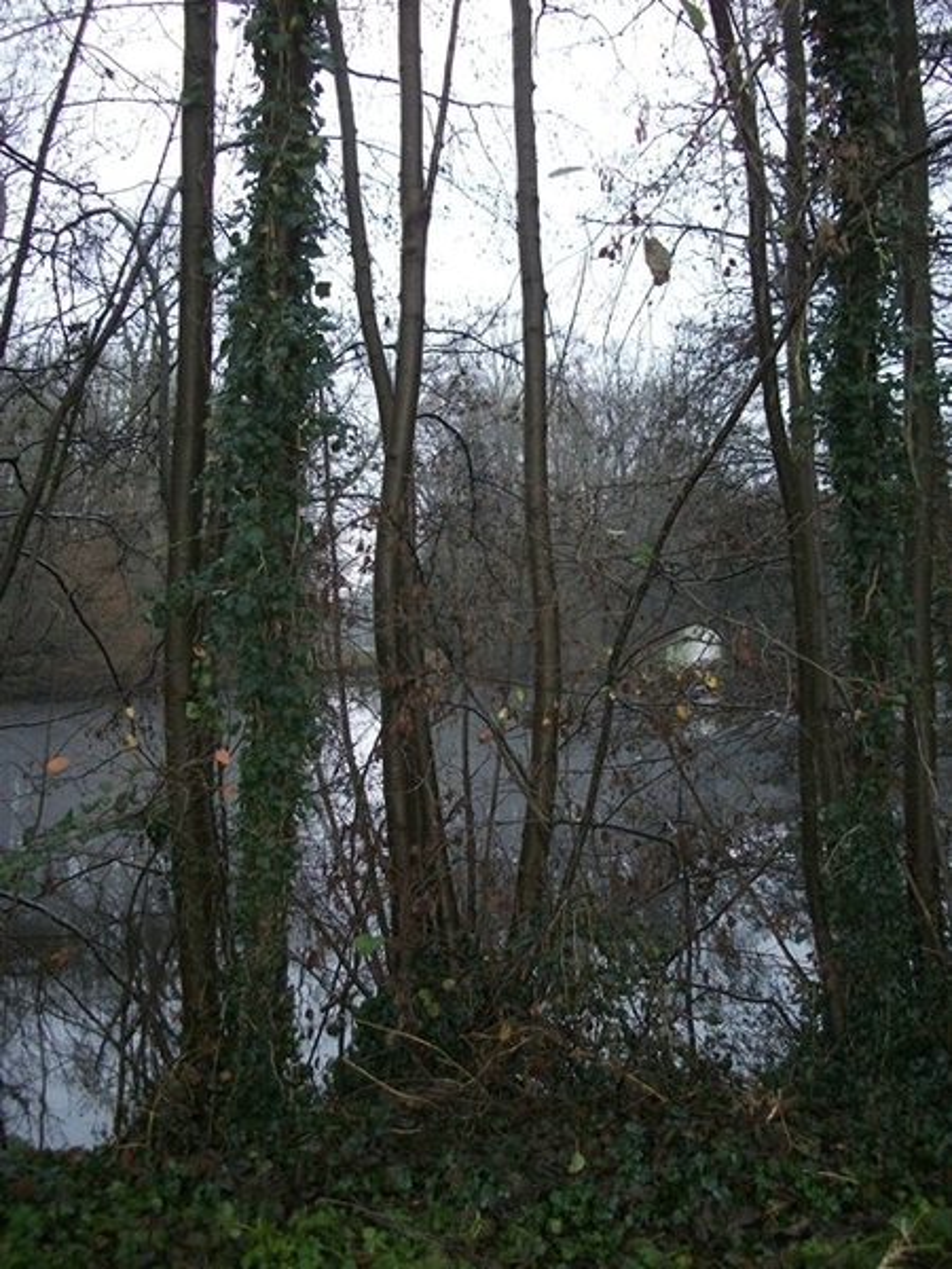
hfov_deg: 44.2
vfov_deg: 56.8
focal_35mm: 32
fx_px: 1173
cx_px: 476
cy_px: 634
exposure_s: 1/125
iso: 200
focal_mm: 5.7
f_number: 2.9
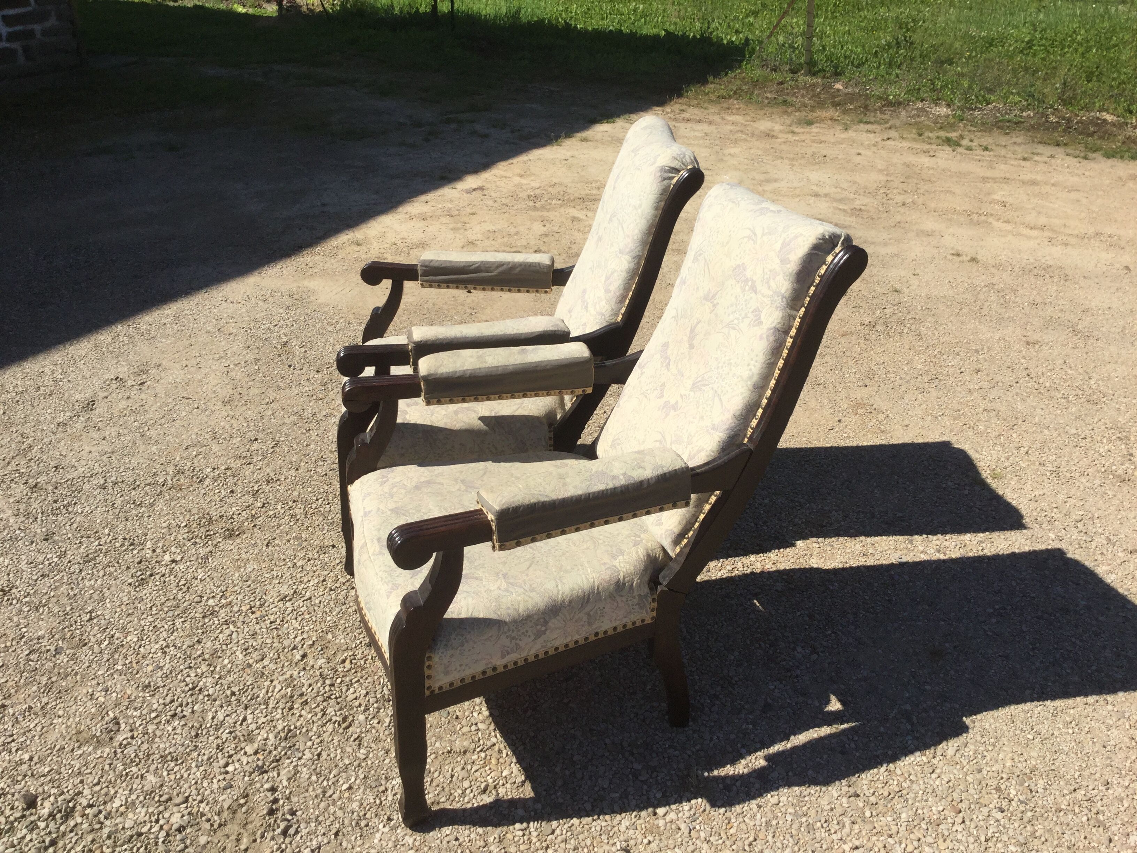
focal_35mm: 31
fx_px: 1018
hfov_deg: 58.4
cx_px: 568
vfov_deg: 45.4
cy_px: 426
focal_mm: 3.3
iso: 25
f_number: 2.4
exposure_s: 1/1773
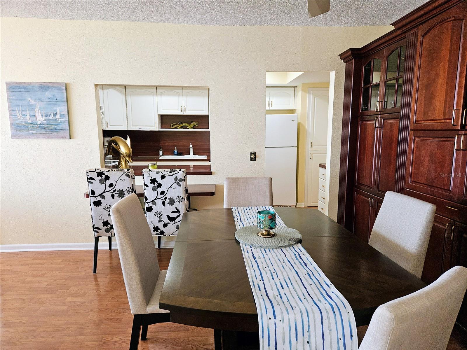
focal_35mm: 23
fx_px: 310
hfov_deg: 73.9
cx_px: 234
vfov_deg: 58.9
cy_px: 175
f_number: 1.8
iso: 100
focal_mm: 5.4
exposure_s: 1/60
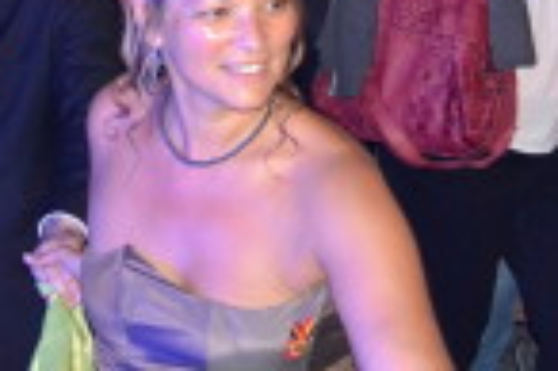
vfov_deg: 9.2
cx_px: 84
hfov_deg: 13.8
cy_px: 65
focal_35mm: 148
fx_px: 2291
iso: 3200
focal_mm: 30
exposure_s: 1/60
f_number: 4.2
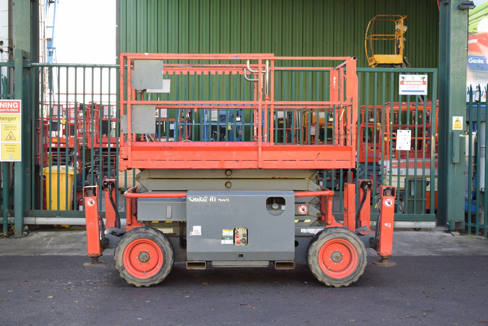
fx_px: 855
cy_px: 163
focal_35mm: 63
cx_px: 244
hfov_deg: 31.9
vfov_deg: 21.6
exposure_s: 1/125
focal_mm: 42
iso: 400
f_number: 6.3
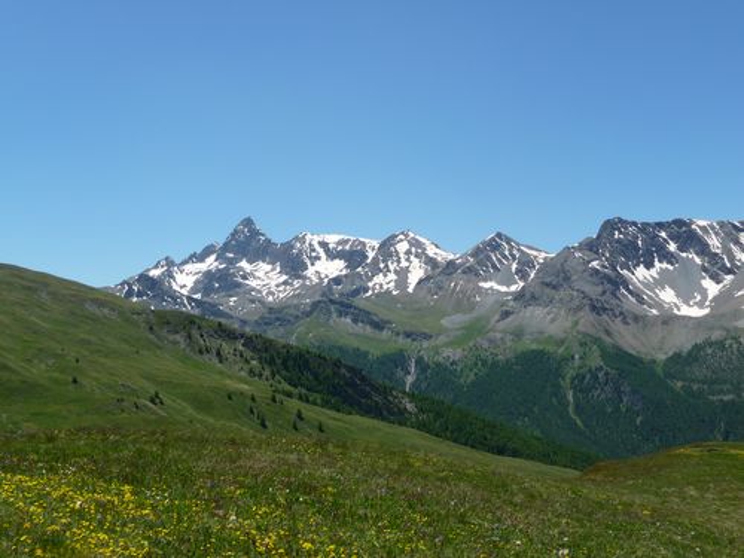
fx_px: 1032
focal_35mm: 48
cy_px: 279
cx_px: 372
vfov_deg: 30.3
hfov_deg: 39.7
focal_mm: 8
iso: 100
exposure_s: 1/800
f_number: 4.2
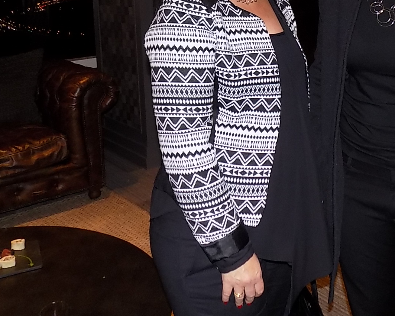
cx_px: 279
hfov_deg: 38.1
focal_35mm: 48
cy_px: 22
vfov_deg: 29.9
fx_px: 561
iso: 200
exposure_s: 1/30
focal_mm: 4
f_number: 3.1
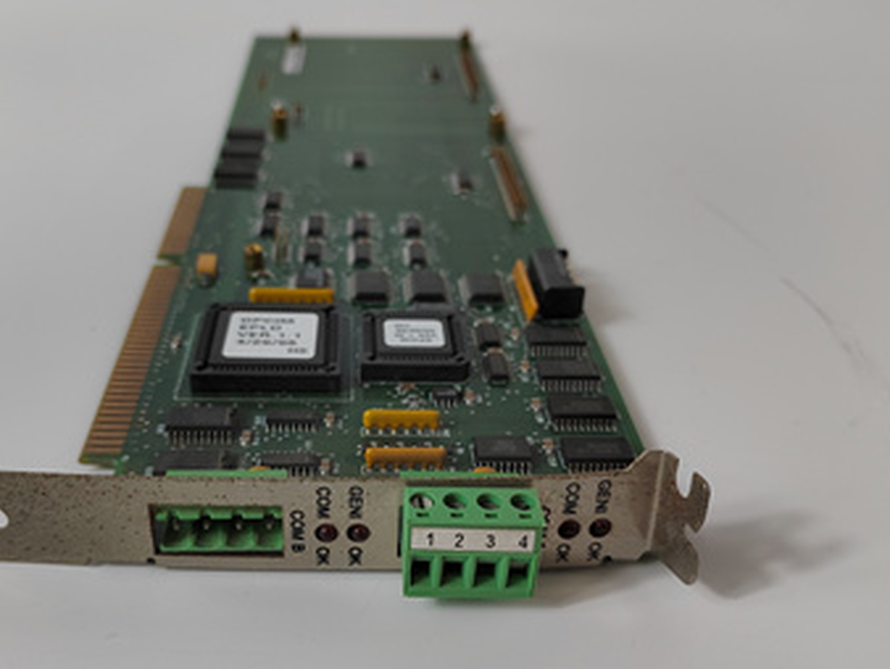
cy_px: 404
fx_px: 875
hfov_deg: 53.6
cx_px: 363
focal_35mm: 34
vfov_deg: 41.6
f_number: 1.9
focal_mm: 5.52
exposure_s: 1/100
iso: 434
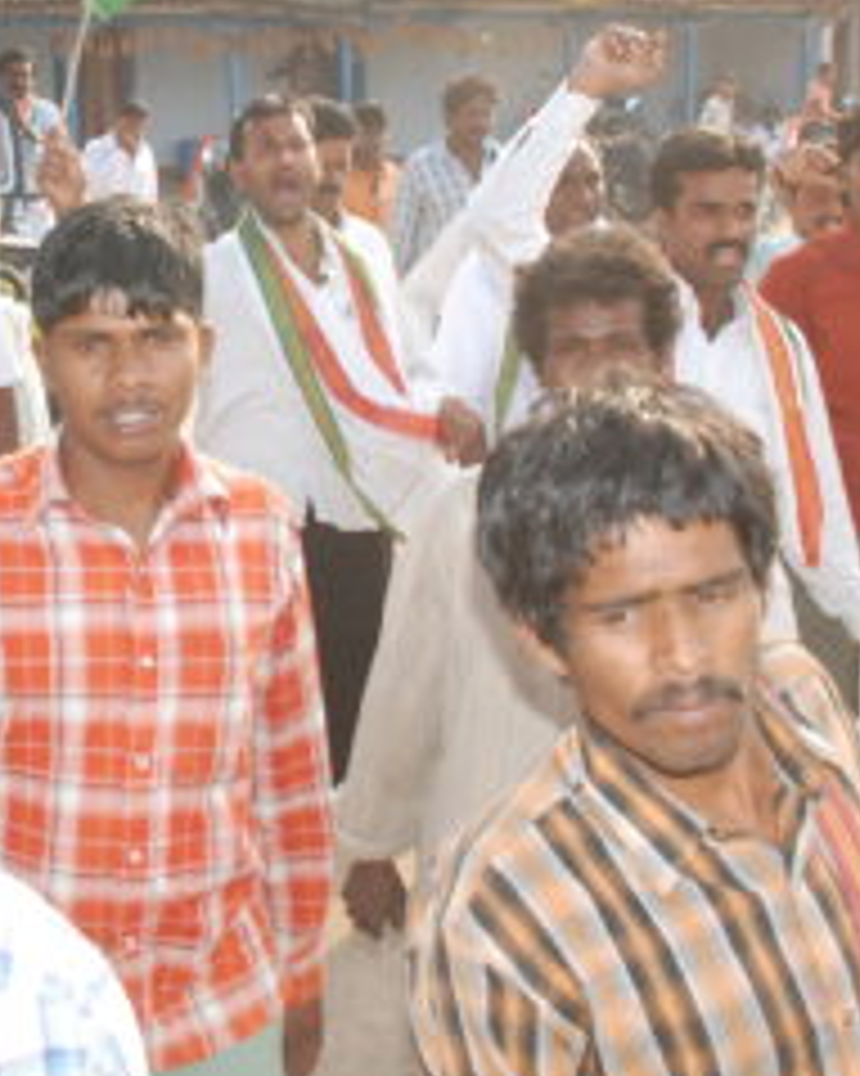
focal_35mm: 57
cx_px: 176
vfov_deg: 32.8
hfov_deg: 26.2
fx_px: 1815
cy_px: 369
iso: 200
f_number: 5.6
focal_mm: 18
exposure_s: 1/200
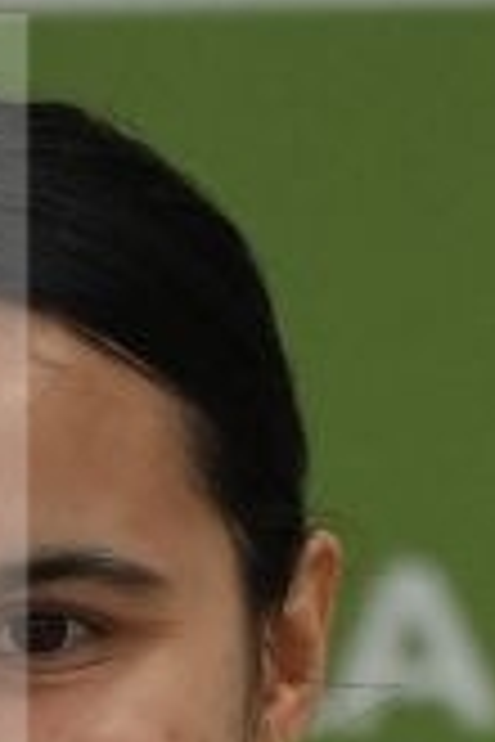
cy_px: 2015
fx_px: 44918
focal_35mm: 2178
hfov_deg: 0.6
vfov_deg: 0.9
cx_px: -392
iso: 1600
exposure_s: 1/500
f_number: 2.8
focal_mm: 200
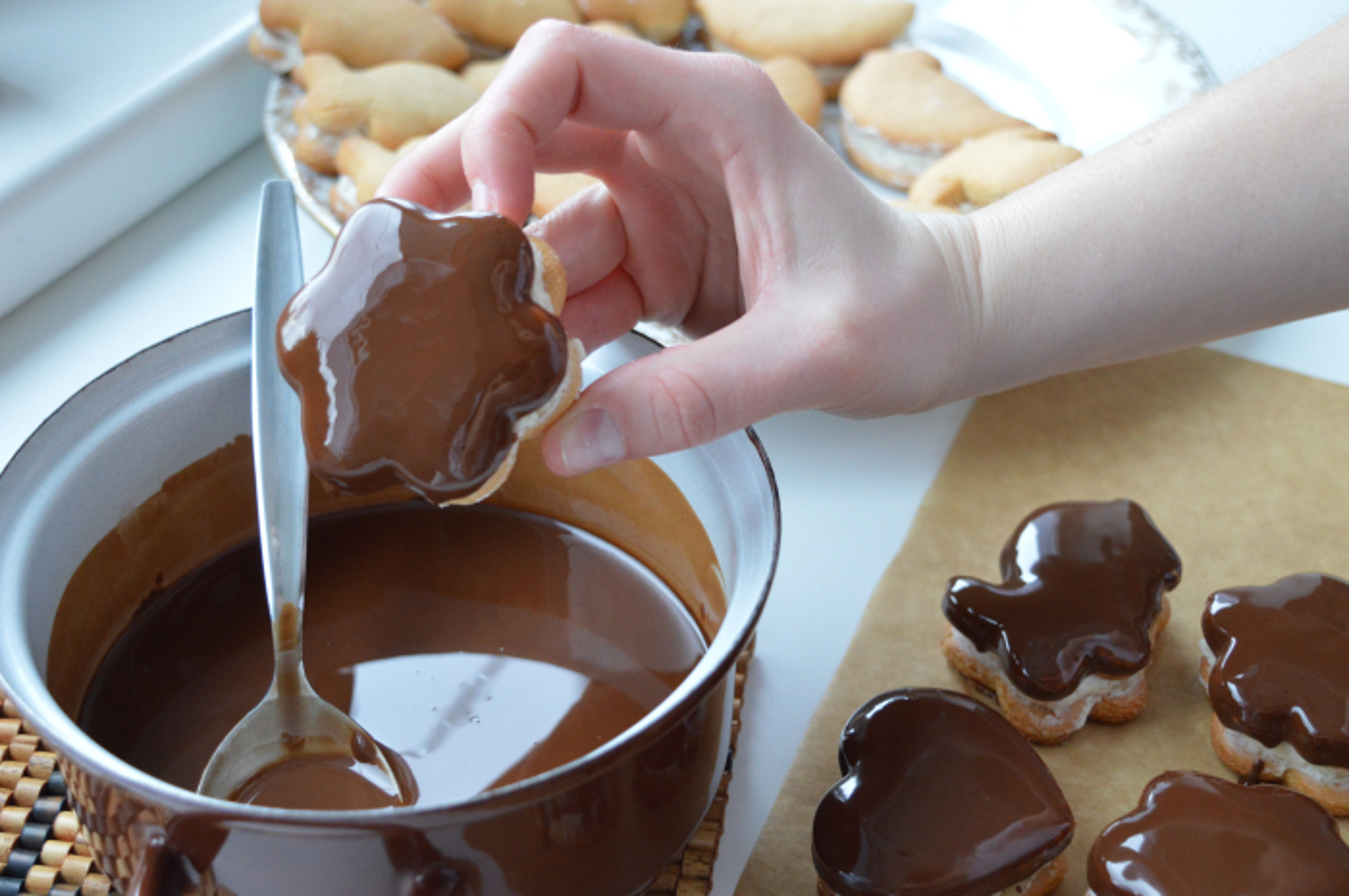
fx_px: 1909
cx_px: 674
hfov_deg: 38.9
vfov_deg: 26.4
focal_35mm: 51
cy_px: 448
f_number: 4.5
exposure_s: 1/50
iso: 1600
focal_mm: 34
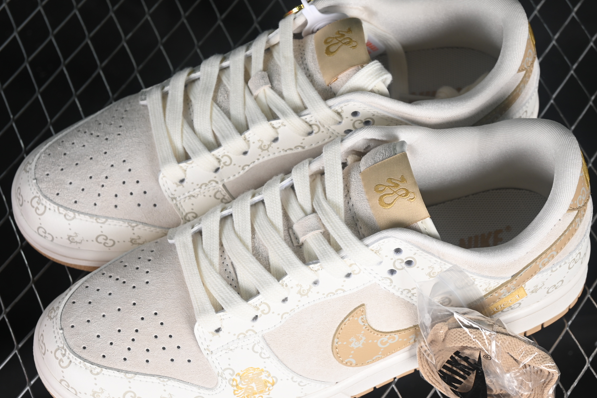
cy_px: 212
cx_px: 297
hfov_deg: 21.9
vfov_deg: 14.7
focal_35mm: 93
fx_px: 1542
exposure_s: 1/80
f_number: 7.1
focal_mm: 50
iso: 160
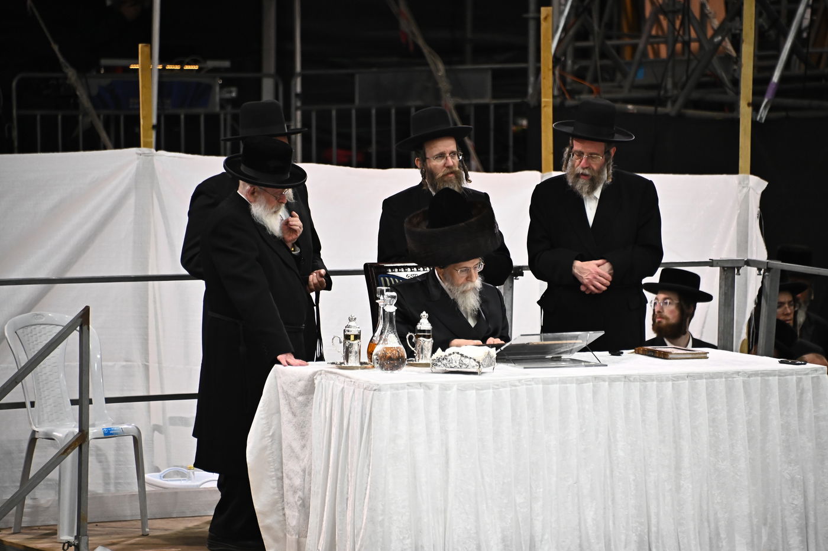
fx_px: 6896
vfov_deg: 4.6
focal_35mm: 300
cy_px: 276
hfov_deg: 6.9
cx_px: 414
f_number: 5.6
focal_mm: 300
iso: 3200
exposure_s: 1/250
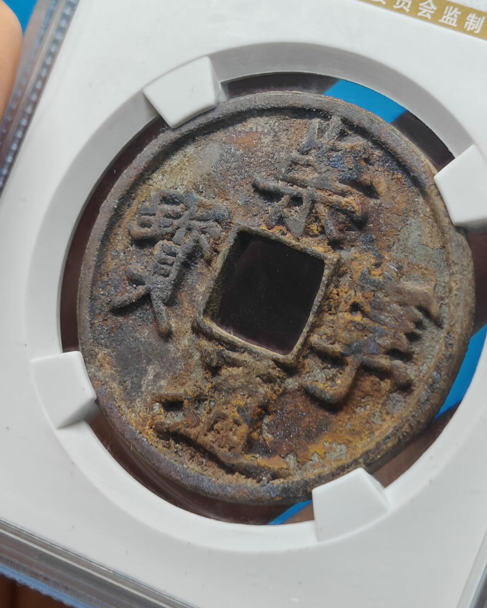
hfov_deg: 13.6
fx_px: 2035
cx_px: 276
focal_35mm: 113
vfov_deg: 17.0
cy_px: 311
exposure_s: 1/110
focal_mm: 7.62
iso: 50
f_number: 1.6
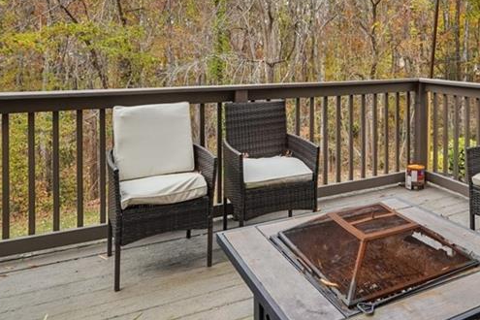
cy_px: 46
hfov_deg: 58.7
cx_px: 326
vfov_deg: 39.9
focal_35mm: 31
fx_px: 413
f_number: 8
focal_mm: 10
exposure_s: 1/30
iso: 200
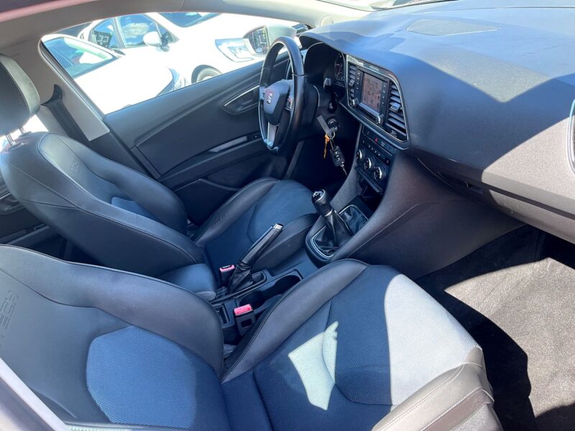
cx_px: 288
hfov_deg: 67.3
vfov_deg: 53.1
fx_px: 432
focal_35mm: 26
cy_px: 216
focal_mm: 5.1
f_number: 1.6
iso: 50
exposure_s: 1/163
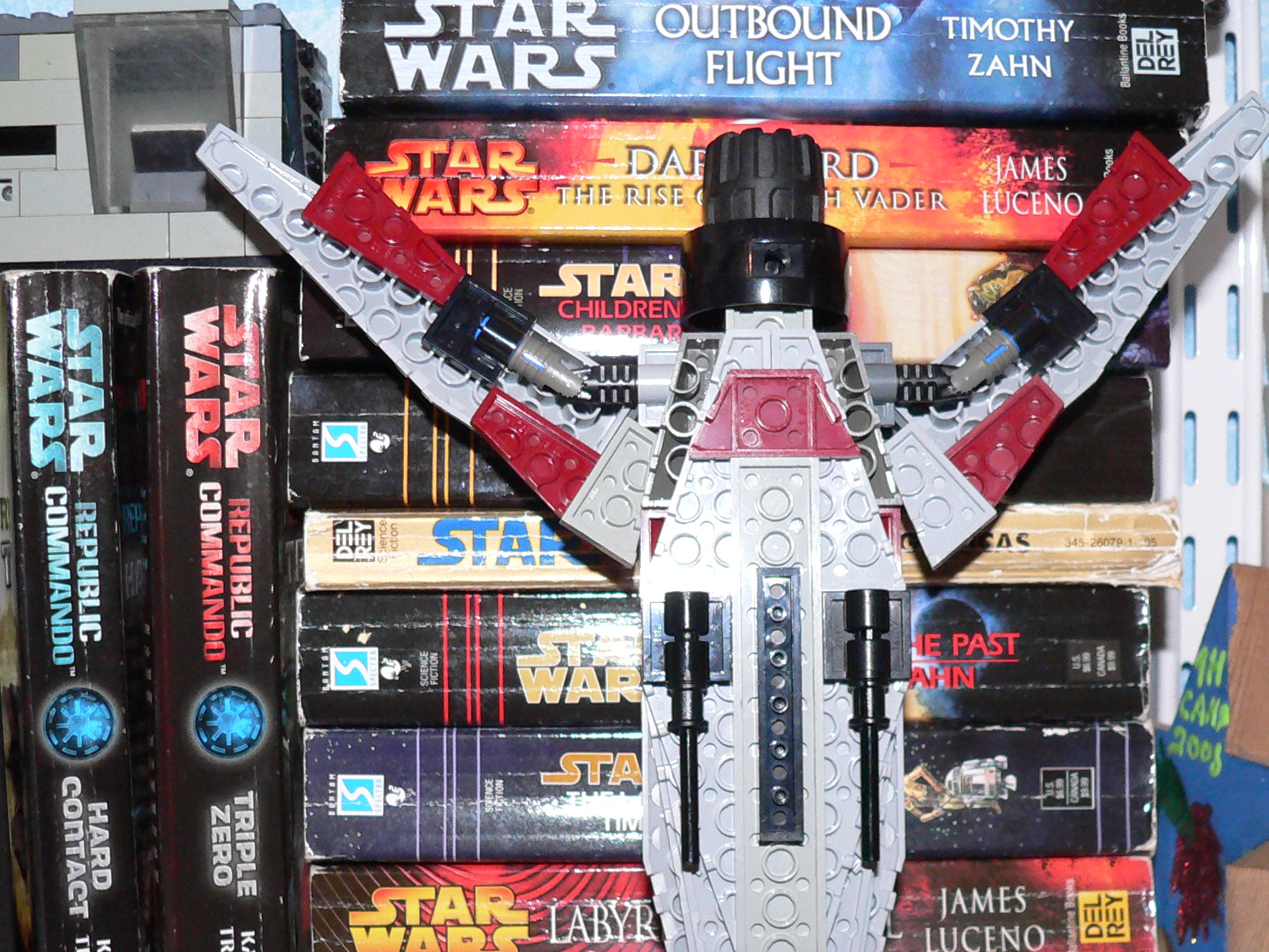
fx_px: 1906
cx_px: 719
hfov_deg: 36.8
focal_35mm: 52
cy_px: 602
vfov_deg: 27.9
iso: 200
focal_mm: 6
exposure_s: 1/80
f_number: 2.8
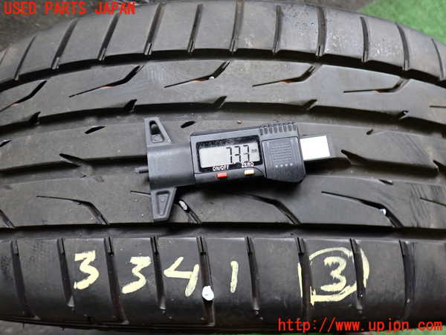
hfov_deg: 60.0
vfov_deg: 46.8
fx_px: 387
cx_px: 223
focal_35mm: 30
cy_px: 168
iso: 400
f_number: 2.3
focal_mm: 5.4
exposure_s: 1/60
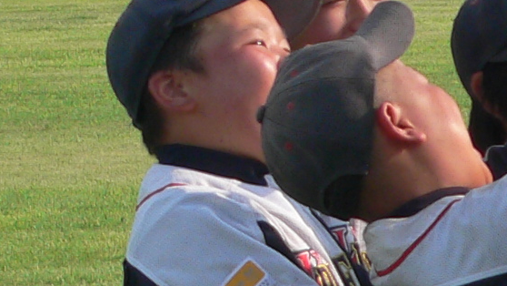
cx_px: 1029
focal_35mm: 425
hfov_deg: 5.0
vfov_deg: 2.9
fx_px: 5714
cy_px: -101
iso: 80
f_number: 3.3
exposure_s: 1/500
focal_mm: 14.1
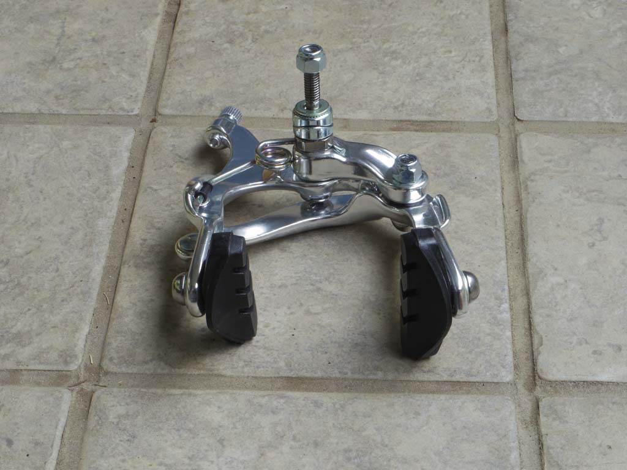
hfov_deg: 23.6
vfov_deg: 17.8
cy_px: 235
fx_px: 1503
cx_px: 314
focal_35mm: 83
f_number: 8
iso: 100
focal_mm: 15
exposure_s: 1/40
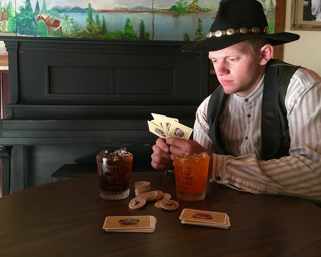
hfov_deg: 57.2
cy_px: 126
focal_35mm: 31
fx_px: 295
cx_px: 167
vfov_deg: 47.1
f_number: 2.2
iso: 125
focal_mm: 4.15
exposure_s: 1/30
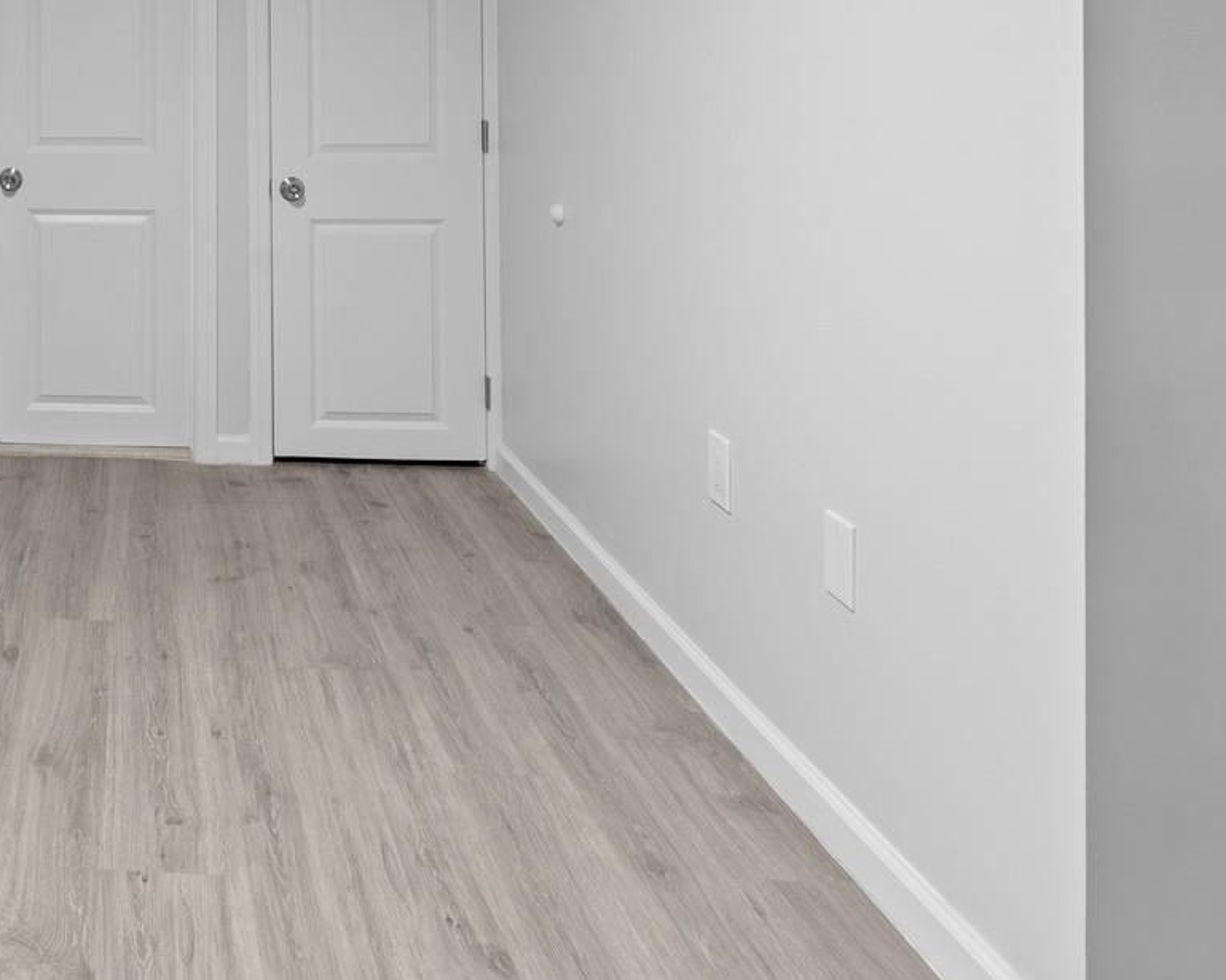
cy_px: 42
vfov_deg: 38.4
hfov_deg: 44.3
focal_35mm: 35
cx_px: 14
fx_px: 1270
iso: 250
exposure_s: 1.6
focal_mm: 14
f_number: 10
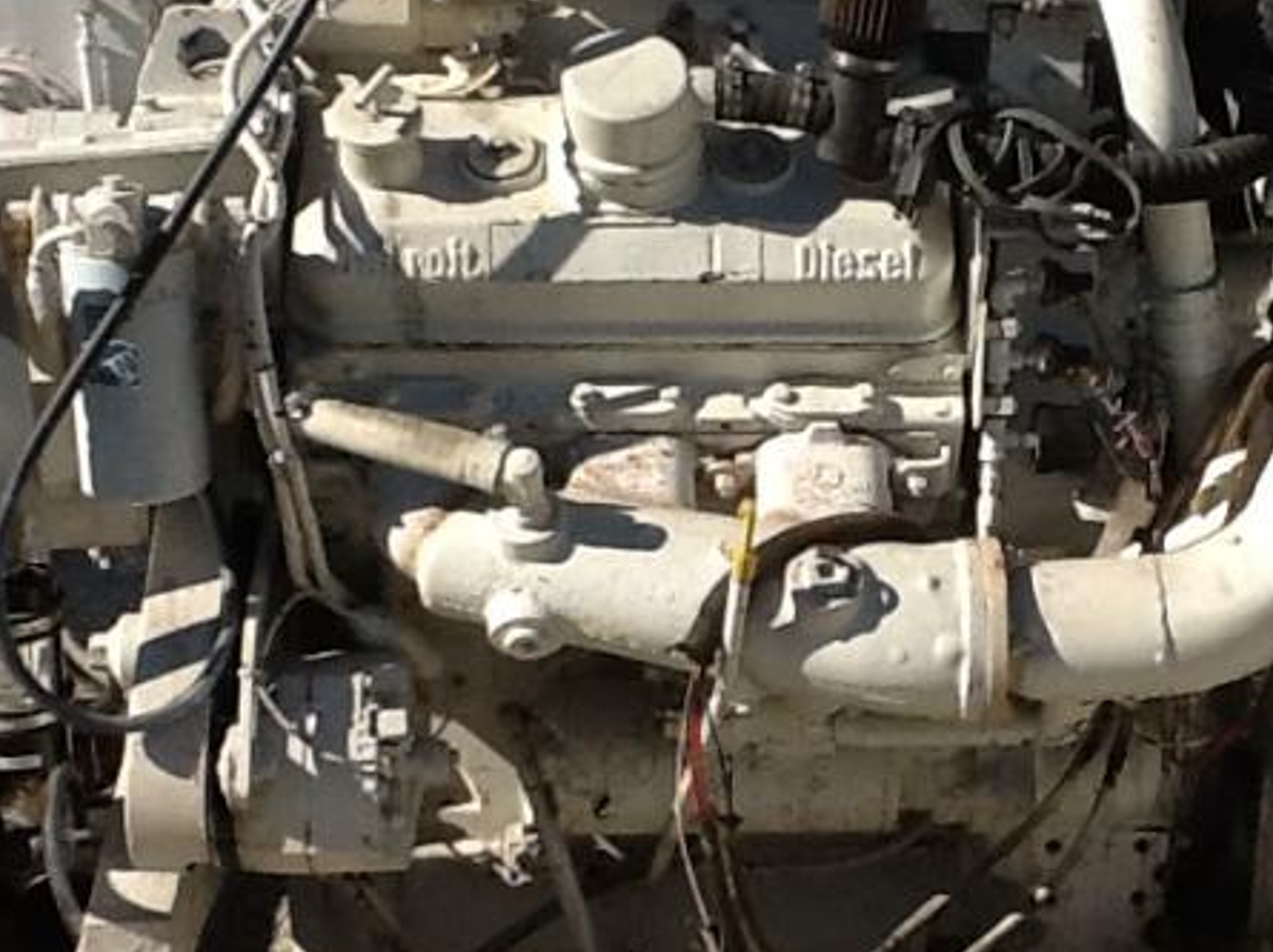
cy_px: 563
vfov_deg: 25.2
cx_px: 821
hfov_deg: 33.0
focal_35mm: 58
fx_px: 2131
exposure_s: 1/1575
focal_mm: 2.03
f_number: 2.4
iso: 80
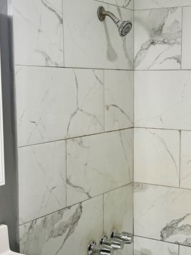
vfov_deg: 30.2
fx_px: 471
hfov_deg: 22.8
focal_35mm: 64
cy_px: 141
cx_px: 134
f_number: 1.78
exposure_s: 1/120
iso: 100
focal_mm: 6.76
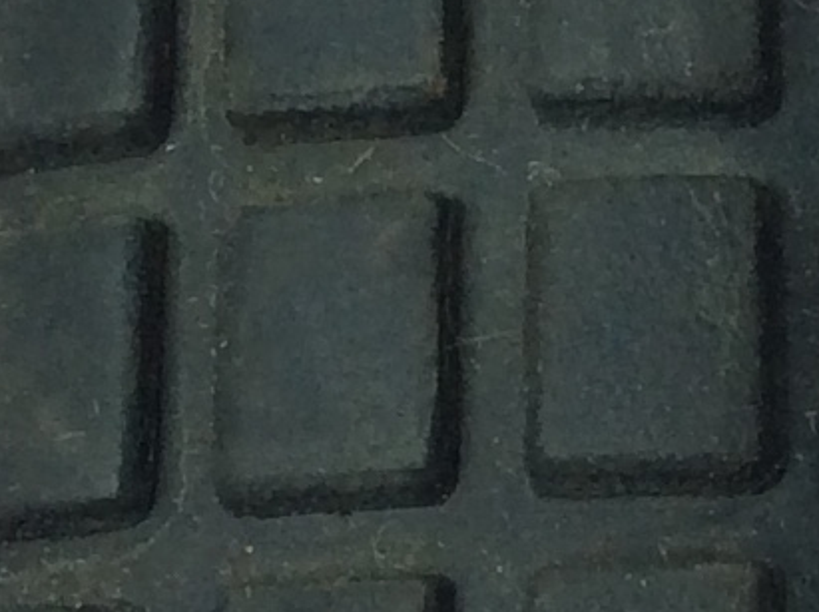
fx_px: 4772
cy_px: -201
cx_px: 1156
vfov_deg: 7.3
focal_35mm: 202
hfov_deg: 9.6
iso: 32
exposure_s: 1/258
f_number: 2.4
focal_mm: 3.3
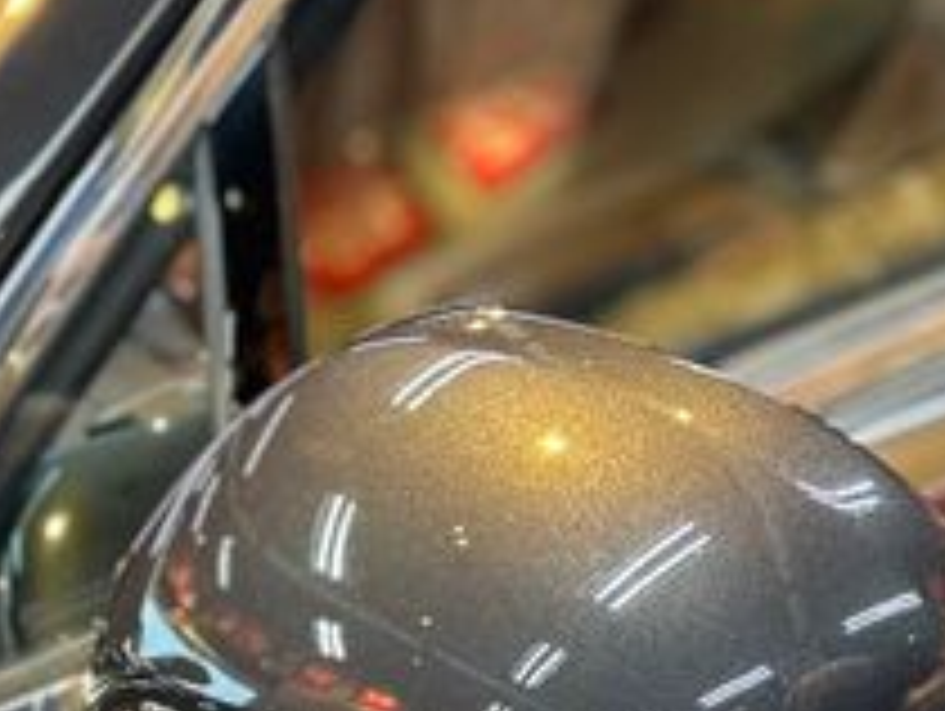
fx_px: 1995
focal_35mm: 73
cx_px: 333
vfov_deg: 20.1
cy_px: 526
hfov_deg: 26.5
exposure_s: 1/60
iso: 400
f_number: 1.78
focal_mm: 6.86
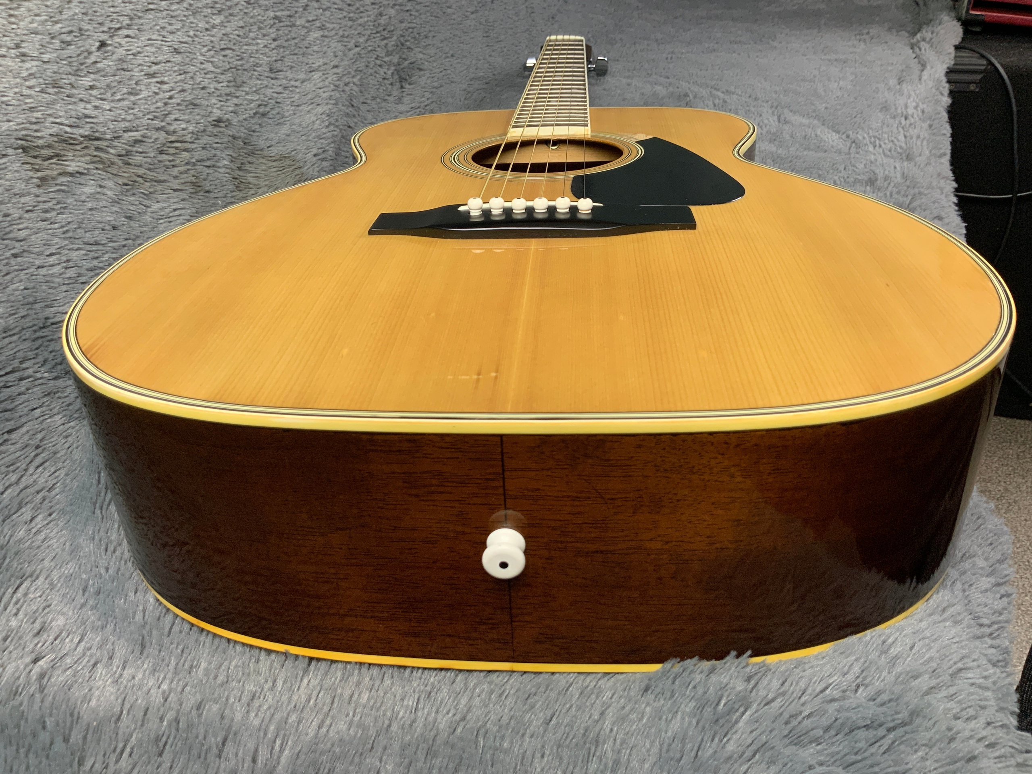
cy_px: 387
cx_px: 516
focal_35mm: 29
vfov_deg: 48.2
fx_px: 865
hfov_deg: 61.7
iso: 64
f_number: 1.8
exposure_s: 1/60
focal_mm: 3
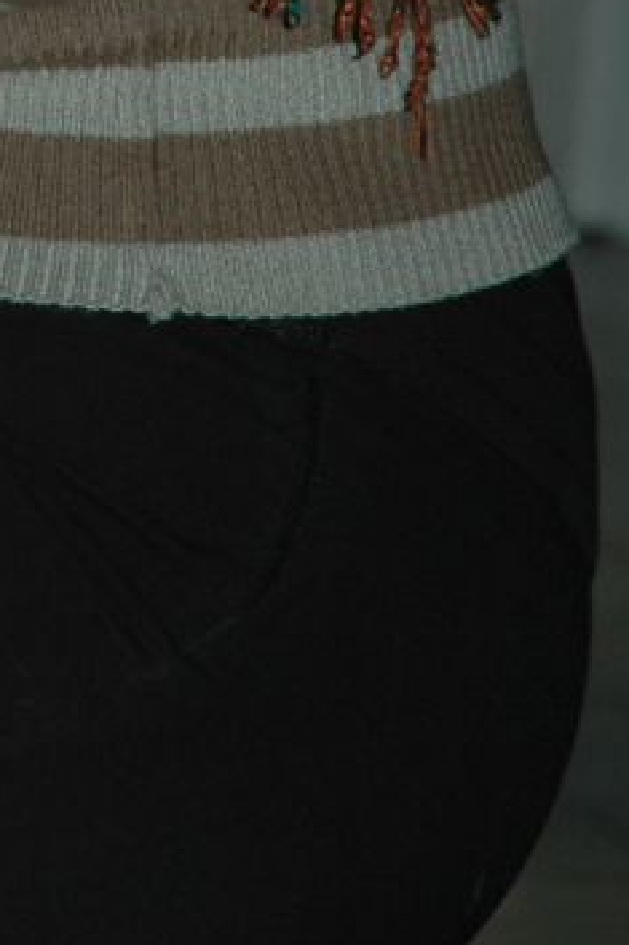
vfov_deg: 4.6
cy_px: -886
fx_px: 11726
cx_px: -511
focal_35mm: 447
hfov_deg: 3.1
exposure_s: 1/60
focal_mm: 70
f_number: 4.5
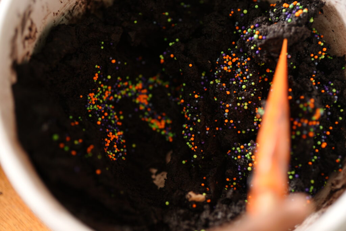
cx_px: 173
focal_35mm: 84
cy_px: 116
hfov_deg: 24.2
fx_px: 807
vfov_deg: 16.3
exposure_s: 1/50
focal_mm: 56
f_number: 1.4
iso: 100
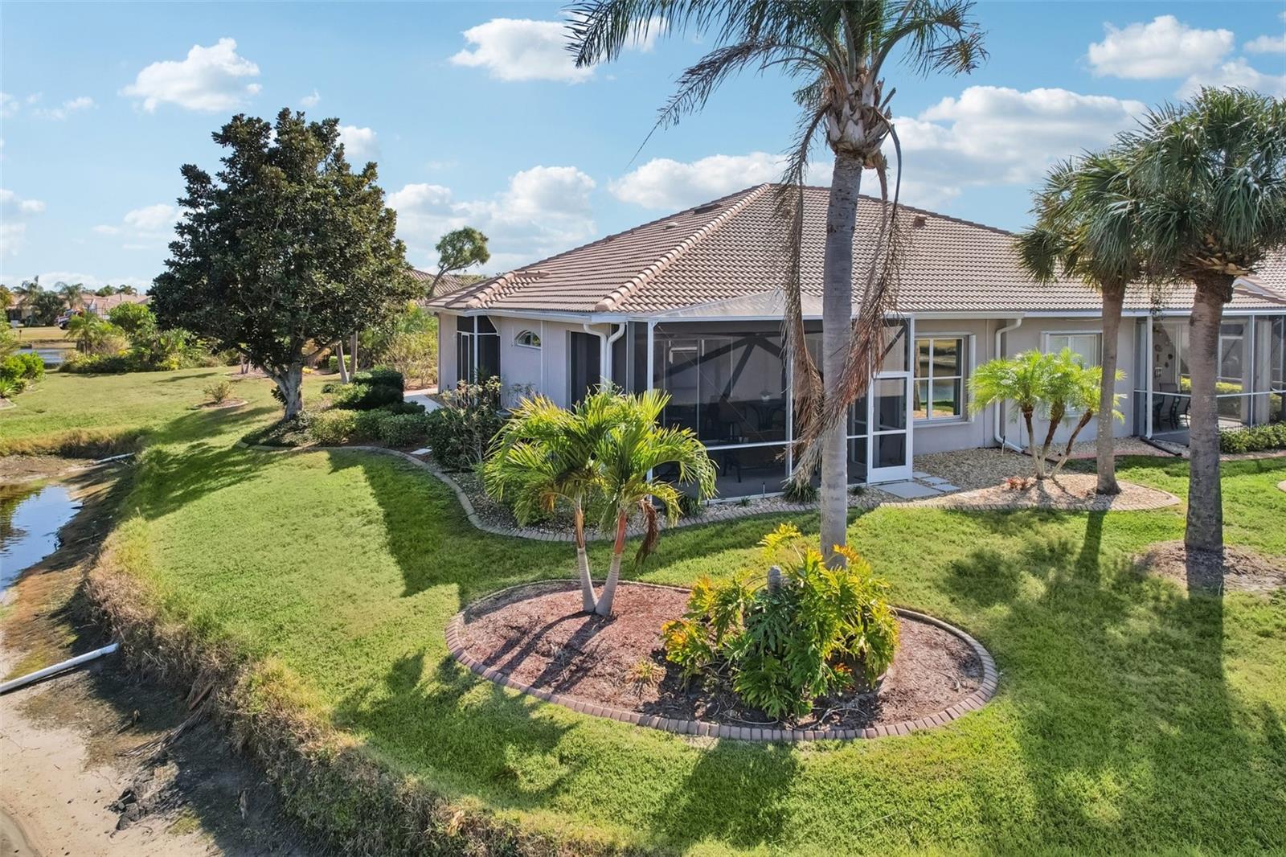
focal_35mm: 22
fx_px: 786
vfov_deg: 57.2
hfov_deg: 78.6
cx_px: 643
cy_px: 428
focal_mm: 8.4
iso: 100
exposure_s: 1/2000
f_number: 2.8
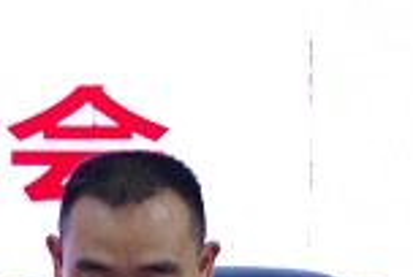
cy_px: 414
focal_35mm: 381
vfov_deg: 3.6
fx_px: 4379
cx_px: -35
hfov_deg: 5.4
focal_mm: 58
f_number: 4.5
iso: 400
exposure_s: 1/50
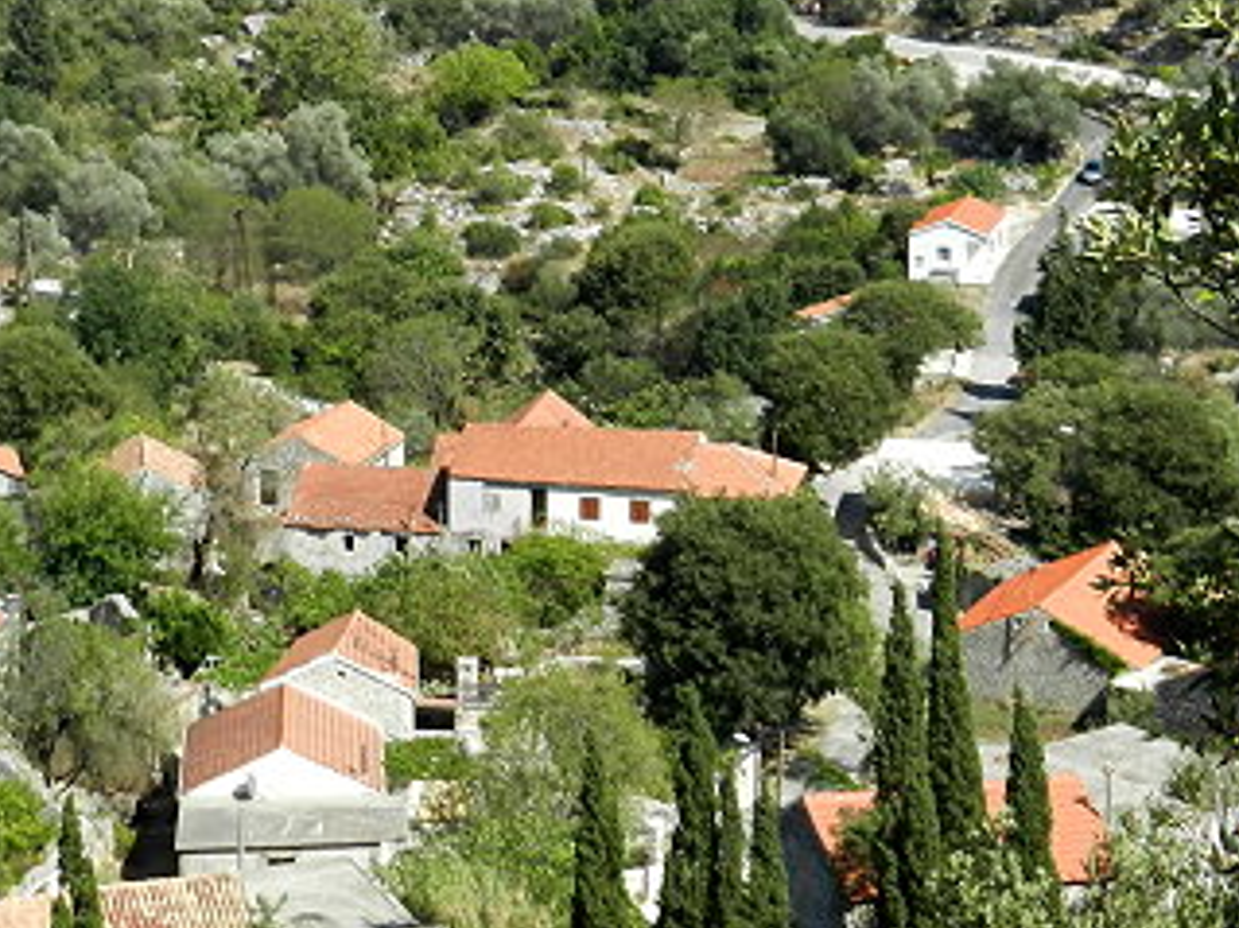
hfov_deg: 20.4
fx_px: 3435
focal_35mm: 96
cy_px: 155
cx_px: 493
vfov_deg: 15.3
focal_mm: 8.2
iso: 160
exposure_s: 1/800
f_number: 4.2
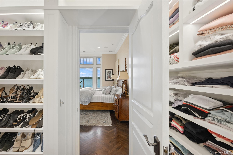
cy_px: 78
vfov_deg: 81.2
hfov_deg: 104.3
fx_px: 91
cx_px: 116
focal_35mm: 14
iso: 400
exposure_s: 1/250
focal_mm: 14
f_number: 8
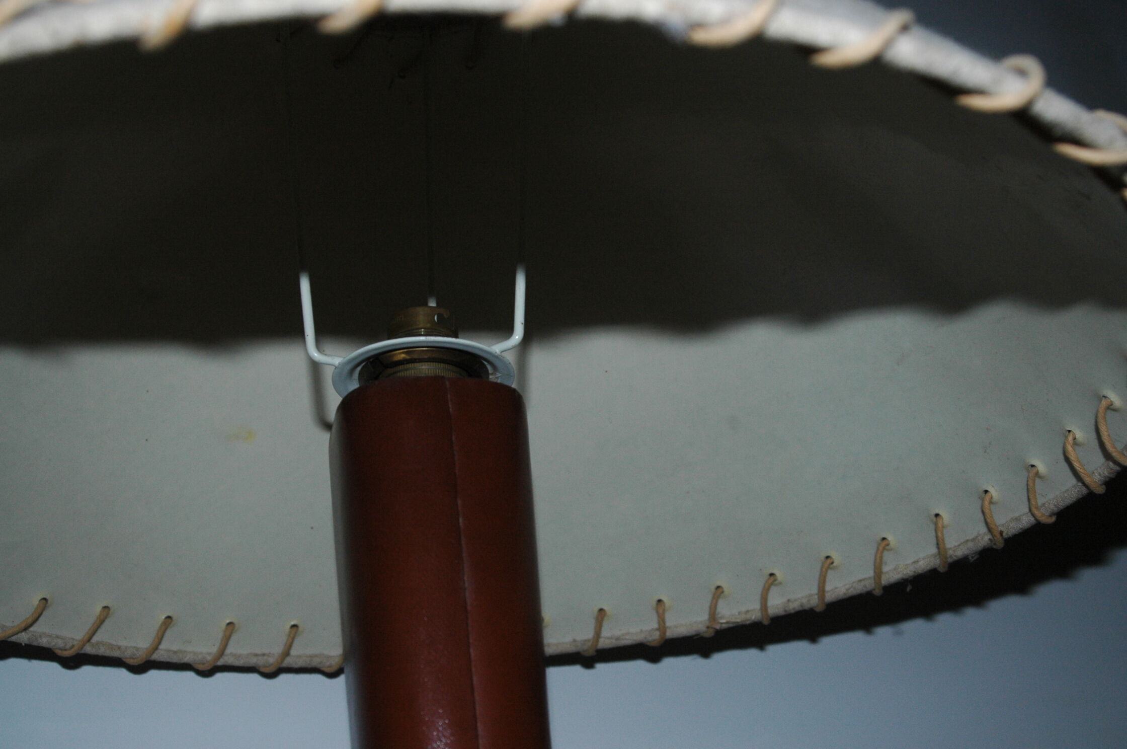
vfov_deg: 31.8
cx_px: 564
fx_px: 1313
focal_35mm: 42
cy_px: 374
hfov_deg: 46.4
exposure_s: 1/125
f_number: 7.1
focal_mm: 28
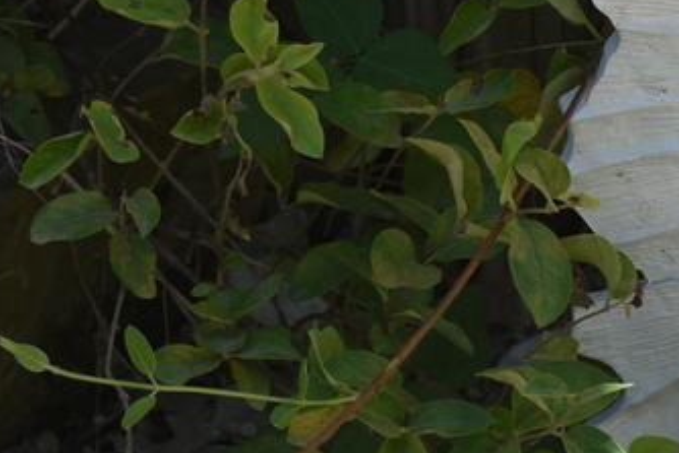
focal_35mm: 268
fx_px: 5057
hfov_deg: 7.6
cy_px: 579
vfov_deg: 5.1
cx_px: 762
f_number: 7.1
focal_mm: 70
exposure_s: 1/200
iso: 100
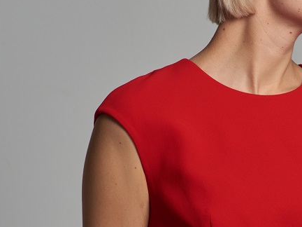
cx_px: 275
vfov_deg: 2.8
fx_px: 4659
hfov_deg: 3.7
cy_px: 202
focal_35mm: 534
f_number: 11
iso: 100
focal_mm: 200
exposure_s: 1/200
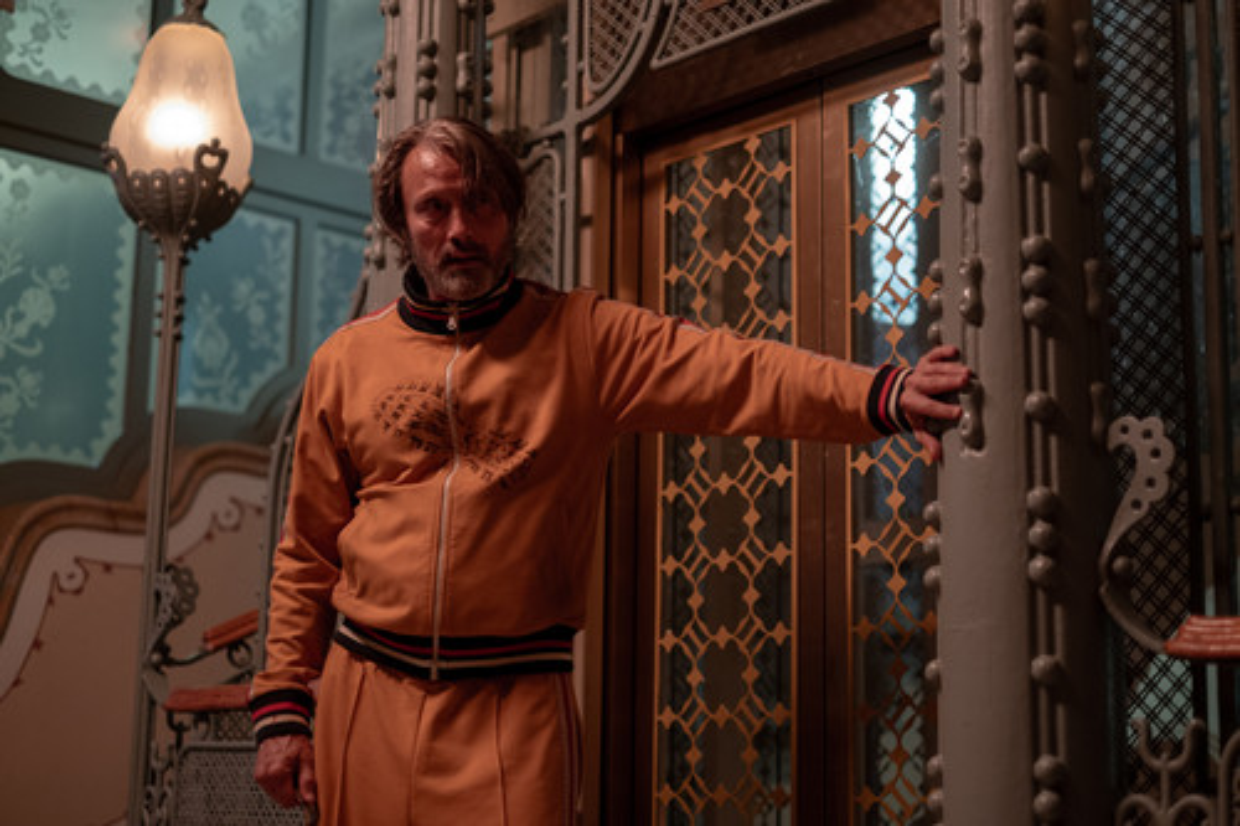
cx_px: 620
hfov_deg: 37.5
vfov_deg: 25.5
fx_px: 1825
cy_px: 413
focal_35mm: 53
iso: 800
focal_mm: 35
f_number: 1.6
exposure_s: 1/160
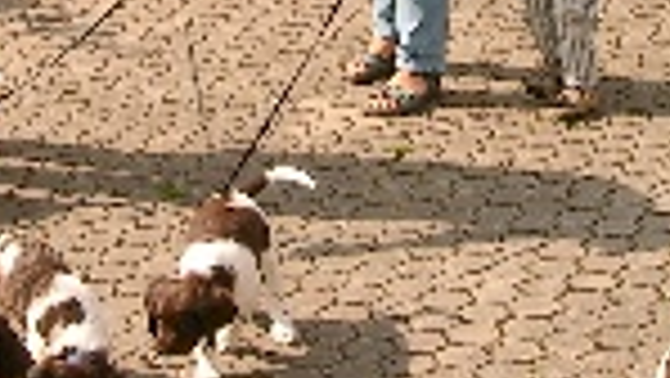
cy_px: -47
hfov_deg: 19.8
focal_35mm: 108
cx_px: 256
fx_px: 1920
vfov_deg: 11.1
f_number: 5
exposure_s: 1/400
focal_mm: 7.6
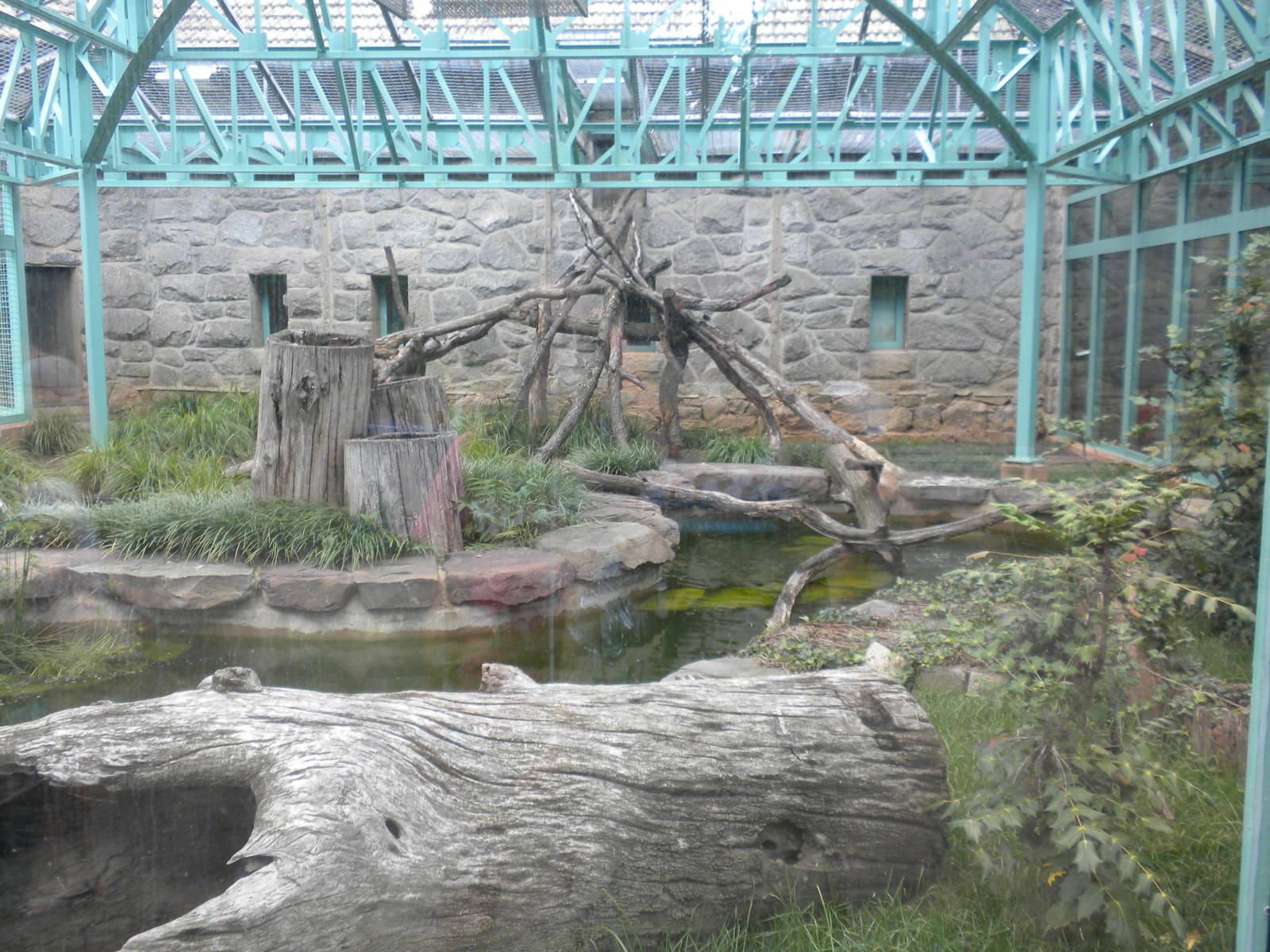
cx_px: 635
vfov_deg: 38.7
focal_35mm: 37
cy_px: 476
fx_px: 1357
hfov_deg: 50.1
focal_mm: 6.6
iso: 82
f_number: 3.5
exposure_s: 1/59.8
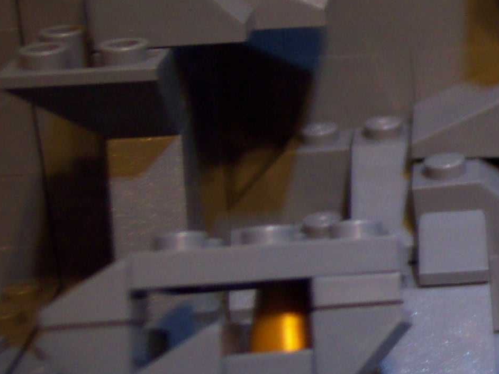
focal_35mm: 104
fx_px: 1498
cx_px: 668
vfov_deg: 14.2
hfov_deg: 17.6
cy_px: 134
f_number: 2.8
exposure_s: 1/8
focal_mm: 8
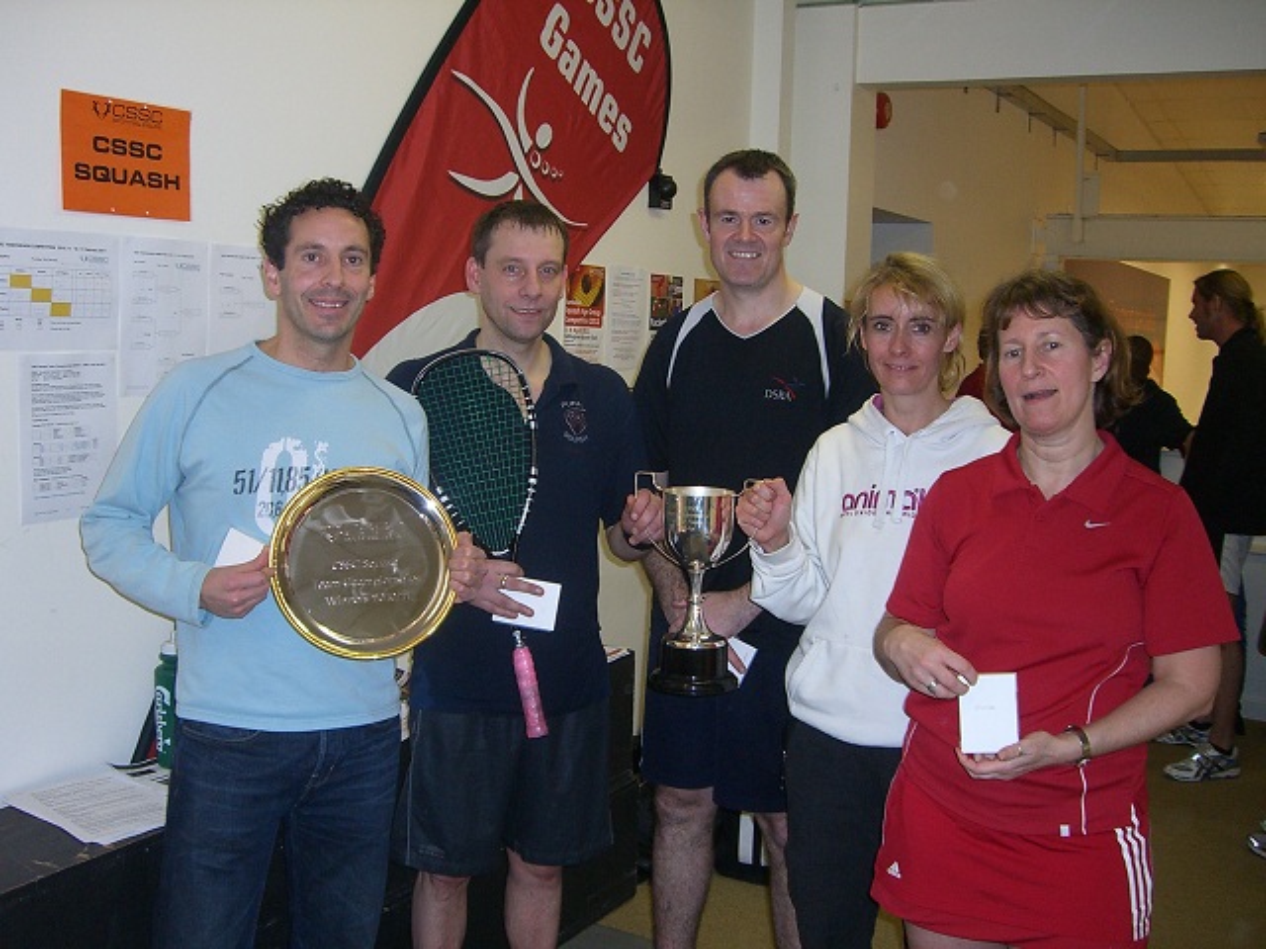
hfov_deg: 49.0
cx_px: 633
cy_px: 474
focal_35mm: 38
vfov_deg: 37.7
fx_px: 1390
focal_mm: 6.2
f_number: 2.7
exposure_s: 1/60
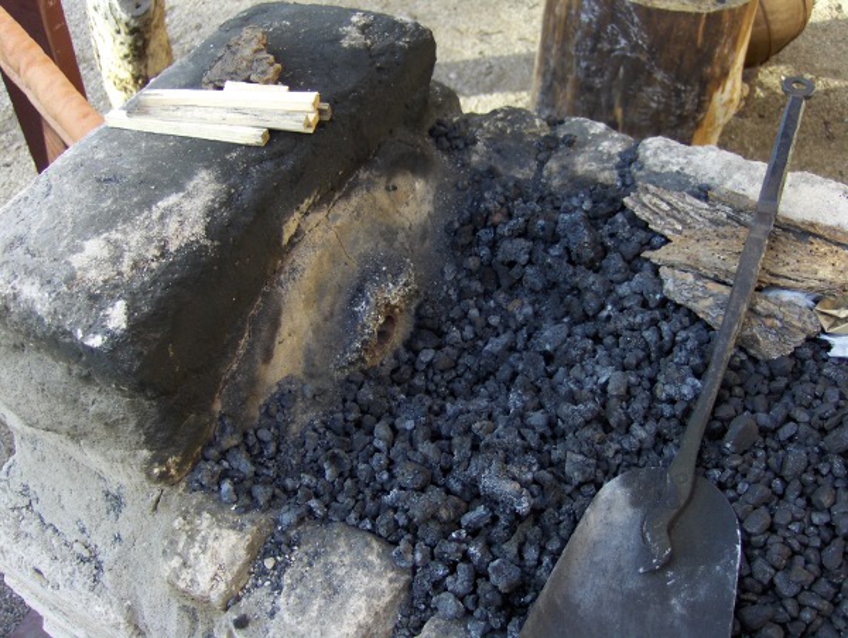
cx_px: 424
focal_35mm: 35
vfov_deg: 40.8
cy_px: 319
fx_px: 858
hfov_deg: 52.6
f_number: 2.8
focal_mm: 7.5
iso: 172
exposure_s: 1/123
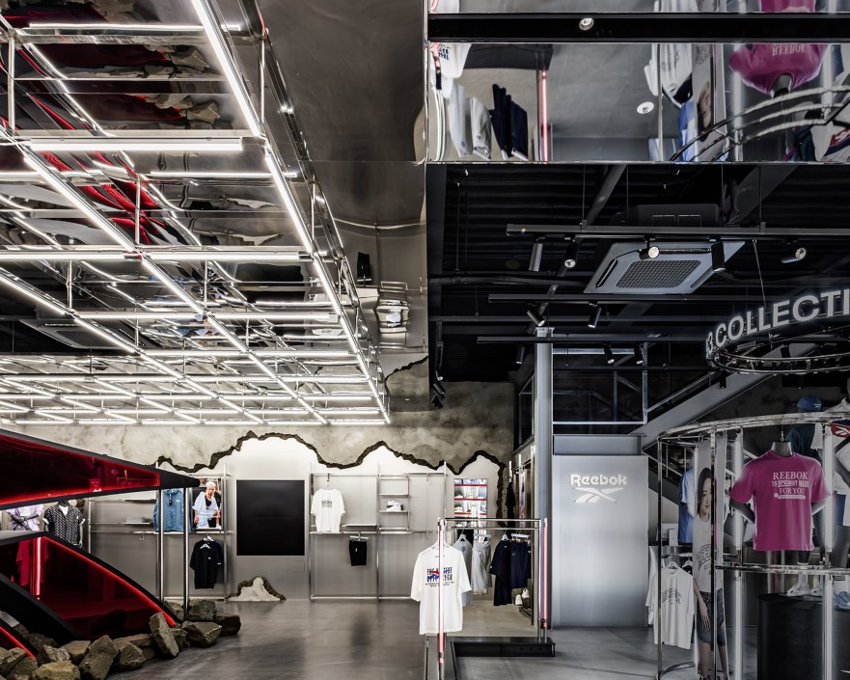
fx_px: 579
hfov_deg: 72.6
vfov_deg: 56.1
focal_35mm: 23
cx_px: 427
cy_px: 552
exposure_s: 1/6
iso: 100
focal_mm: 16
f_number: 11
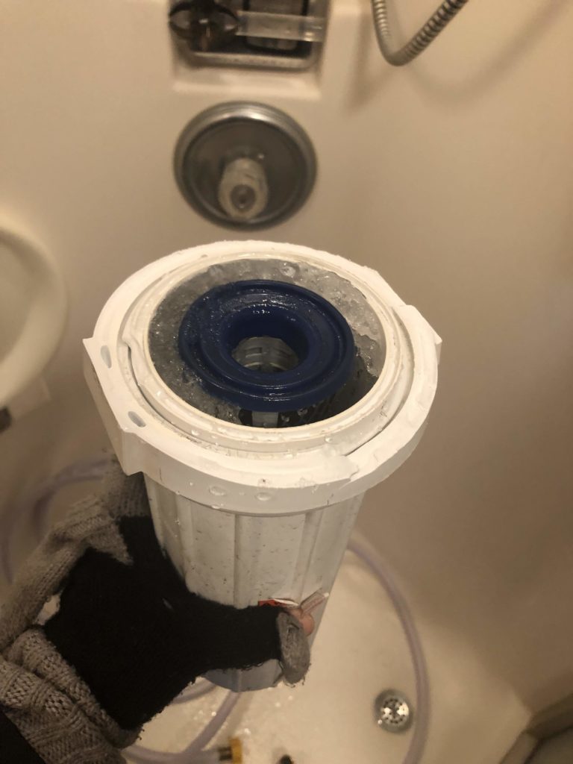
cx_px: 286
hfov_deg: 49.7
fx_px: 618
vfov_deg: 63.4
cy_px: 382
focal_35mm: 28
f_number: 1.8
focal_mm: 3.99
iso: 64
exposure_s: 1/15
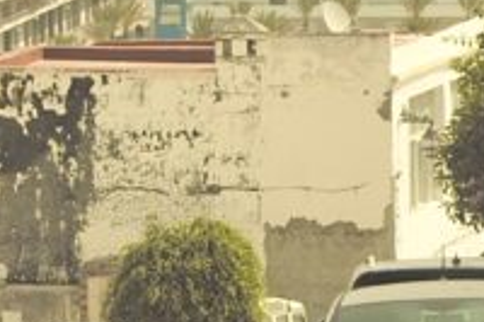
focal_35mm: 415
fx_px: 5575
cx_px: -85
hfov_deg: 5.0
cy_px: -76
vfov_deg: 3.3
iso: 200
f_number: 4.9
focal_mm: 29.5
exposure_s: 1/2000
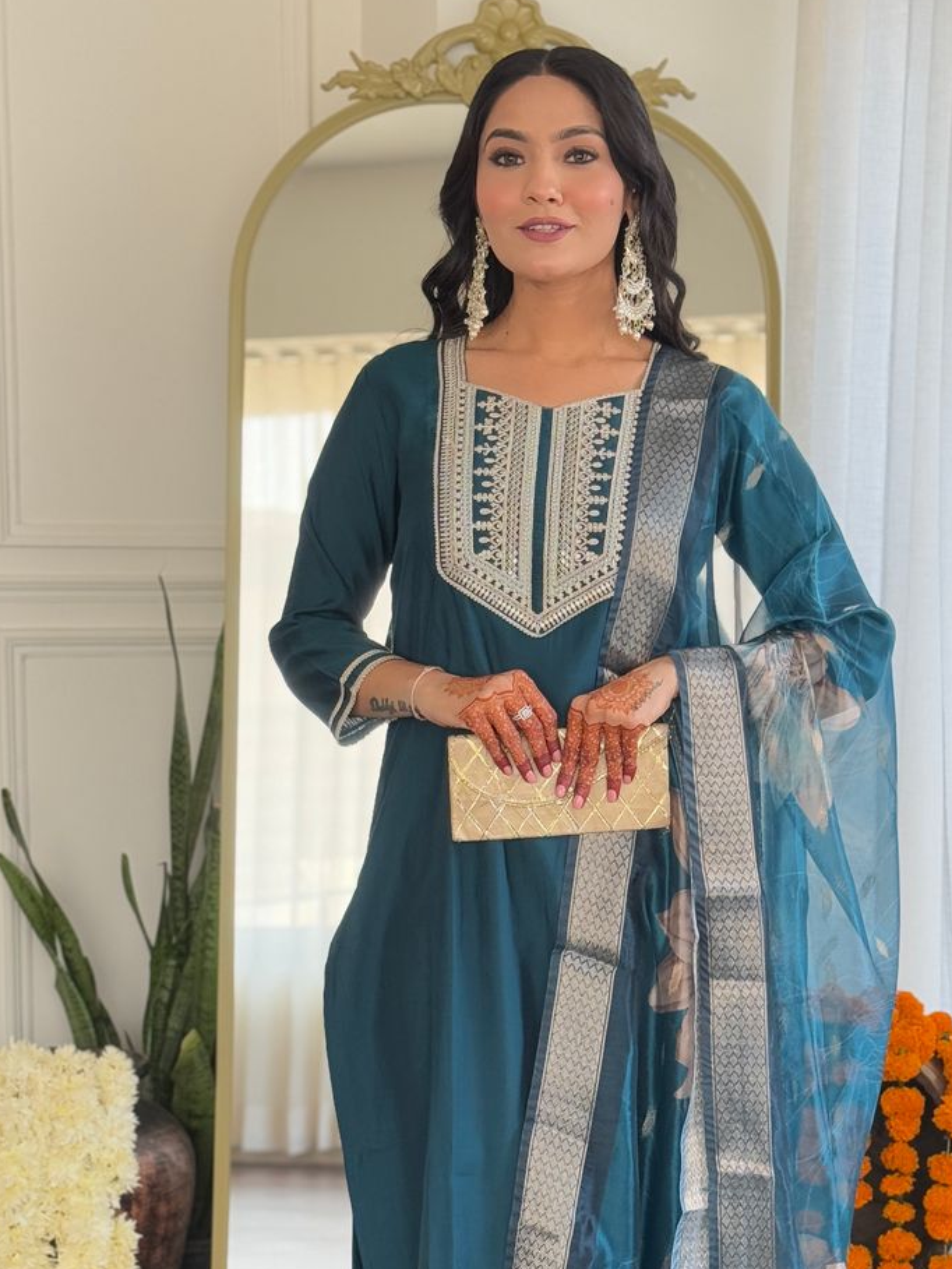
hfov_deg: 19.3
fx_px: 2786
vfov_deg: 25.4
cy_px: 942
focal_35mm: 76
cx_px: 625
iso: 200
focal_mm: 6.76
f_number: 1.78
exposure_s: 1/91
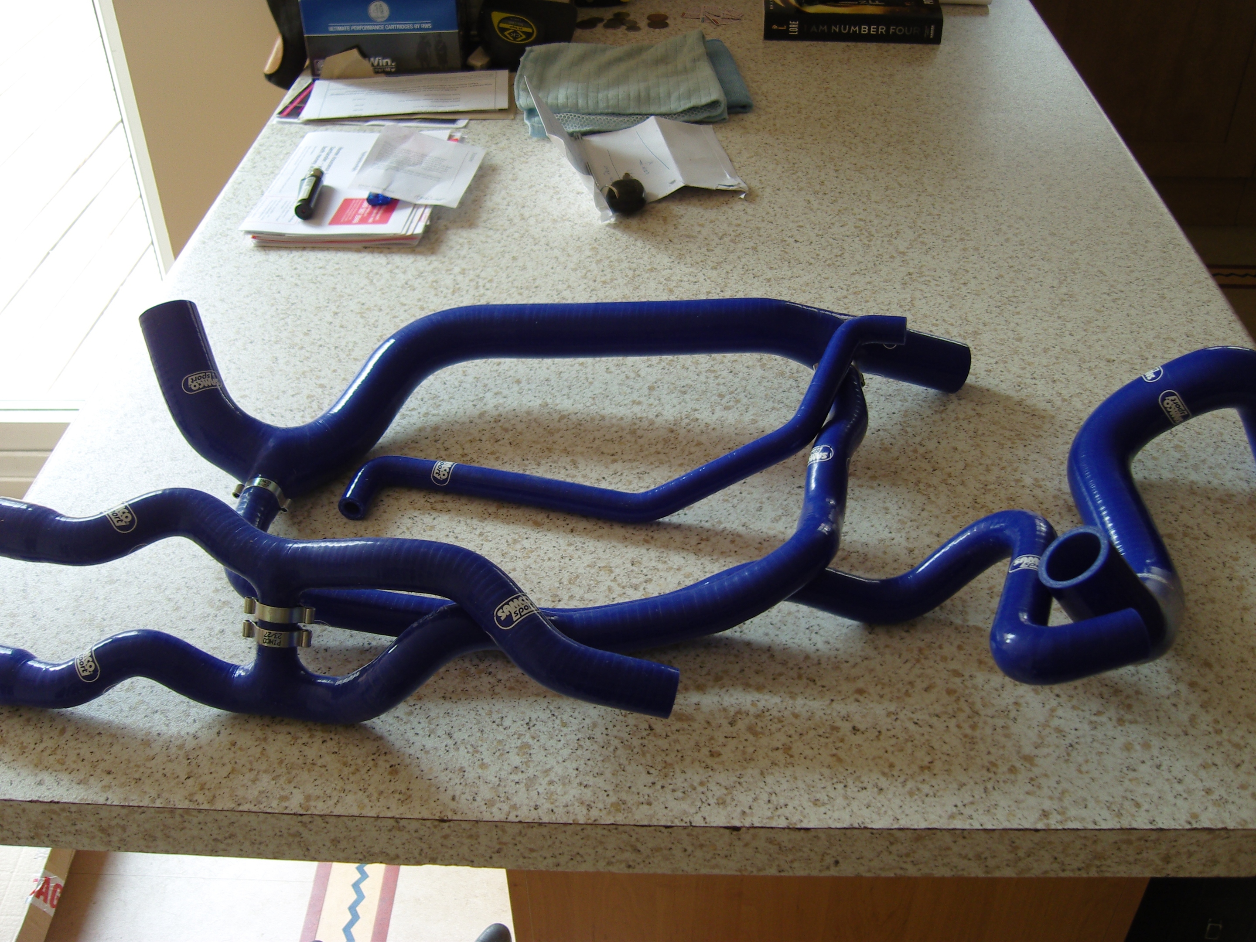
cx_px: 628
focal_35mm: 34
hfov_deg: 54.0
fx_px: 1234
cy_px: 471
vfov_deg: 41.8
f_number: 2.8
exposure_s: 1/50
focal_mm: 7.3
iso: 100
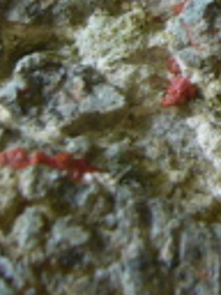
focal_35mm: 205
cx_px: 373
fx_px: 1745
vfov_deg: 9.5
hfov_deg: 7.1
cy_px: -82
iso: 80
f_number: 2.8
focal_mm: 5.8
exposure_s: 1/60
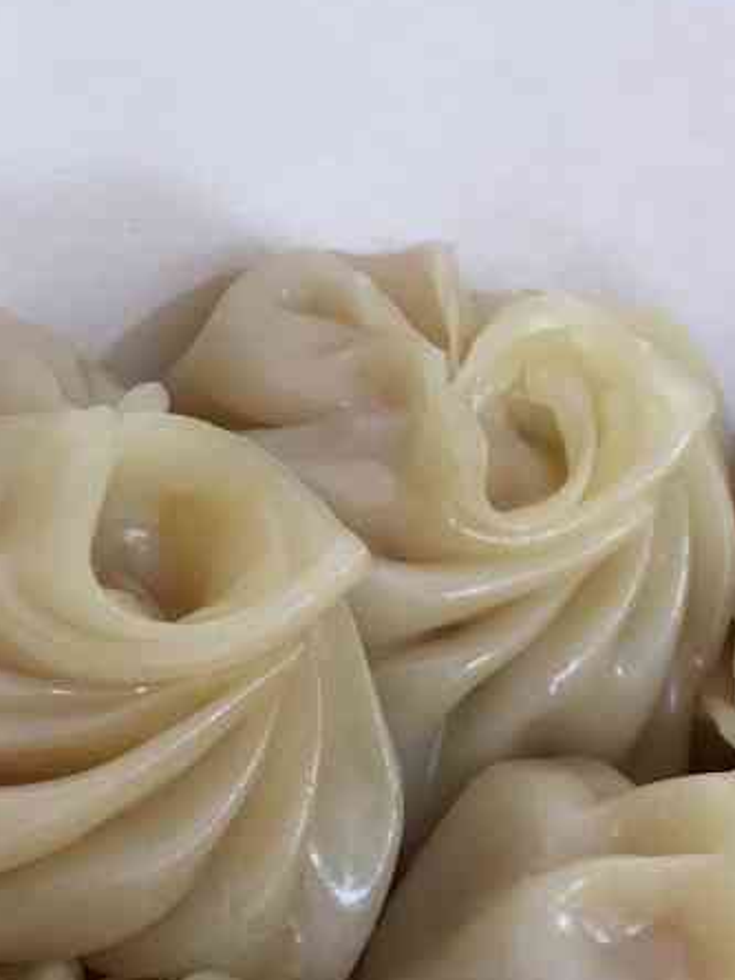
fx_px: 1727
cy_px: 1001
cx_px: 649
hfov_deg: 23.4
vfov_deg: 29.4
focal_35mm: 61
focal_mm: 4.15
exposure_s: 1/17
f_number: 2.2
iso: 40
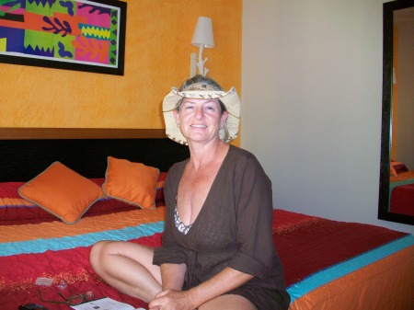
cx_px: 207
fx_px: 383
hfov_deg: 56.8
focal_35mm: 32
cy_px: 155
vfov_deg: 44.1
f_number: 2.8
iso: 120
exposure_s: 1/60
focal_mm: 5.7
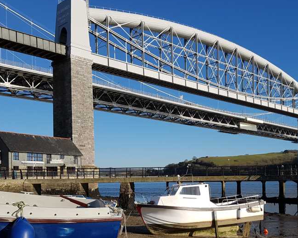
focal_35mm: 40
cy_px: 162
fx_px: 353
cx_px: 188
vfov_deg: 36.9
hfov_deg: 45.4
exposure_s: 1/3384
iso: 50
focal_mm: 4.2
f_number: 1.7
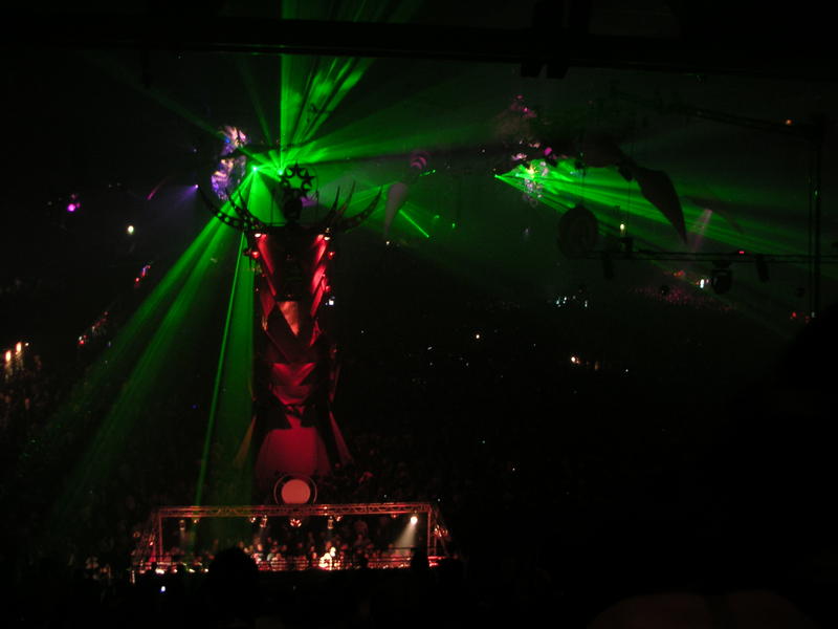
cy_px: 314
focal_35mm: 38
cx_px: 419
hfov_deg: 49.0
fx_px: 920
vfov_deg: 37.7
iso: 100
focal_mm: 6
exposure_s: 1/2
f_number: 2.8
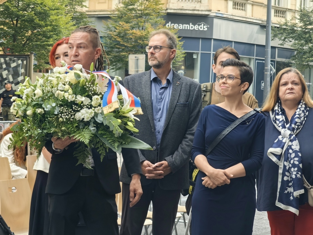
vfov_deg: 13.5
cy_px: 118
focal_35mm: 110
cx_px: 156
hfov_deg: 17.9
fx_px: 994
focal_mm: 16.85
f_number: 3.5
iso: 50
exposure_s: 1/114
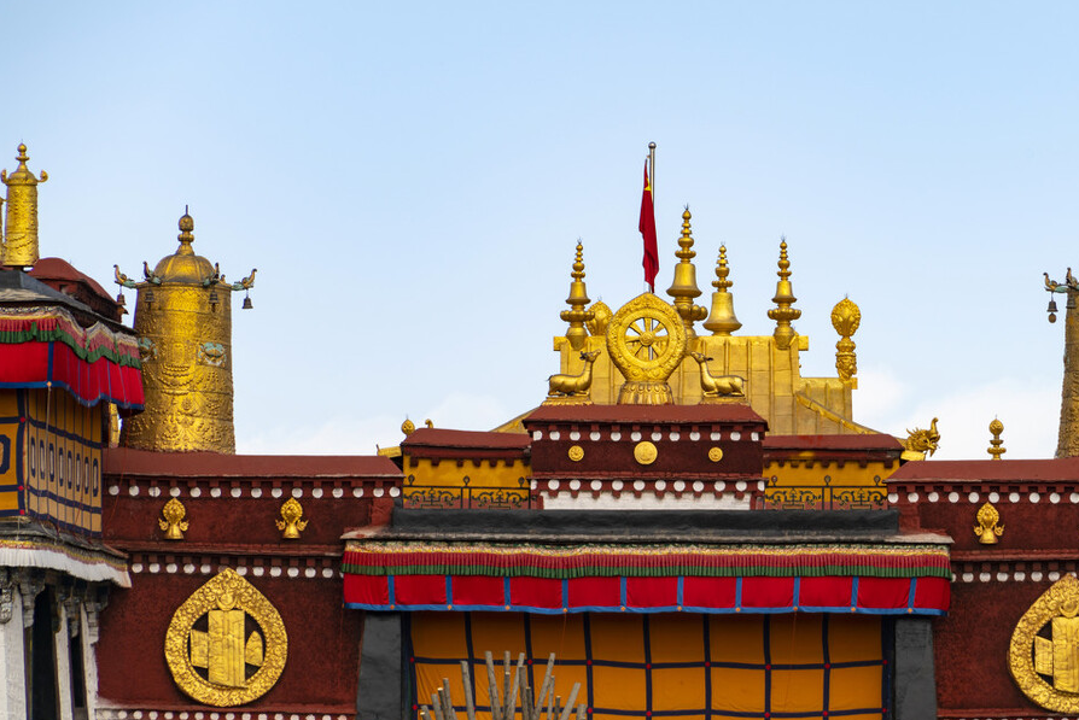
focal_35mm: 322
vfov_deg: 4.3
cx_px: 690
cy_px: 381
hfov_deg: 6.4
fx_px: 9655
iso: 200
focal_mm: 240
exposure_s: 1/250
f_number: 11
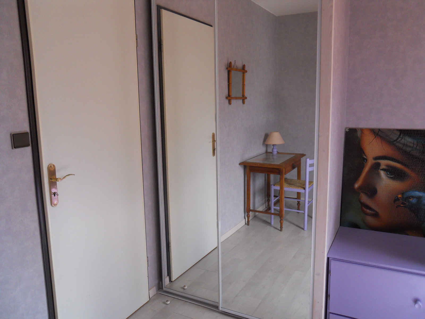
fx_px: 344
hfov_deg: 63.4
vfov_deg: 49.7
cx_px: 212
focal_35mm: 28
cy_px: 160
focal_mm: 5
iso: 200
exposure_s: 1/250
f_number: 2.7
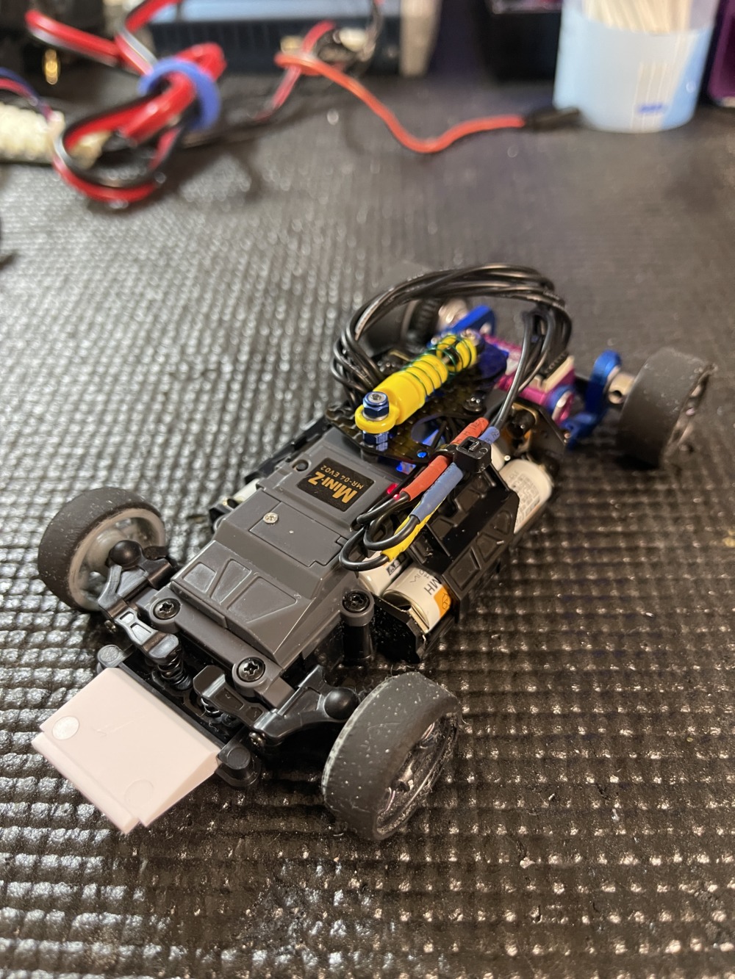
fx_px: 708
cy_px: 490
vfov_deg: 69.4
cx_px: 368
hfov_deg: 54.9
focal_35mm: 25
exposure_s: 1/50
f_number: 1.6
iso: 400
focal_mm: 5.1
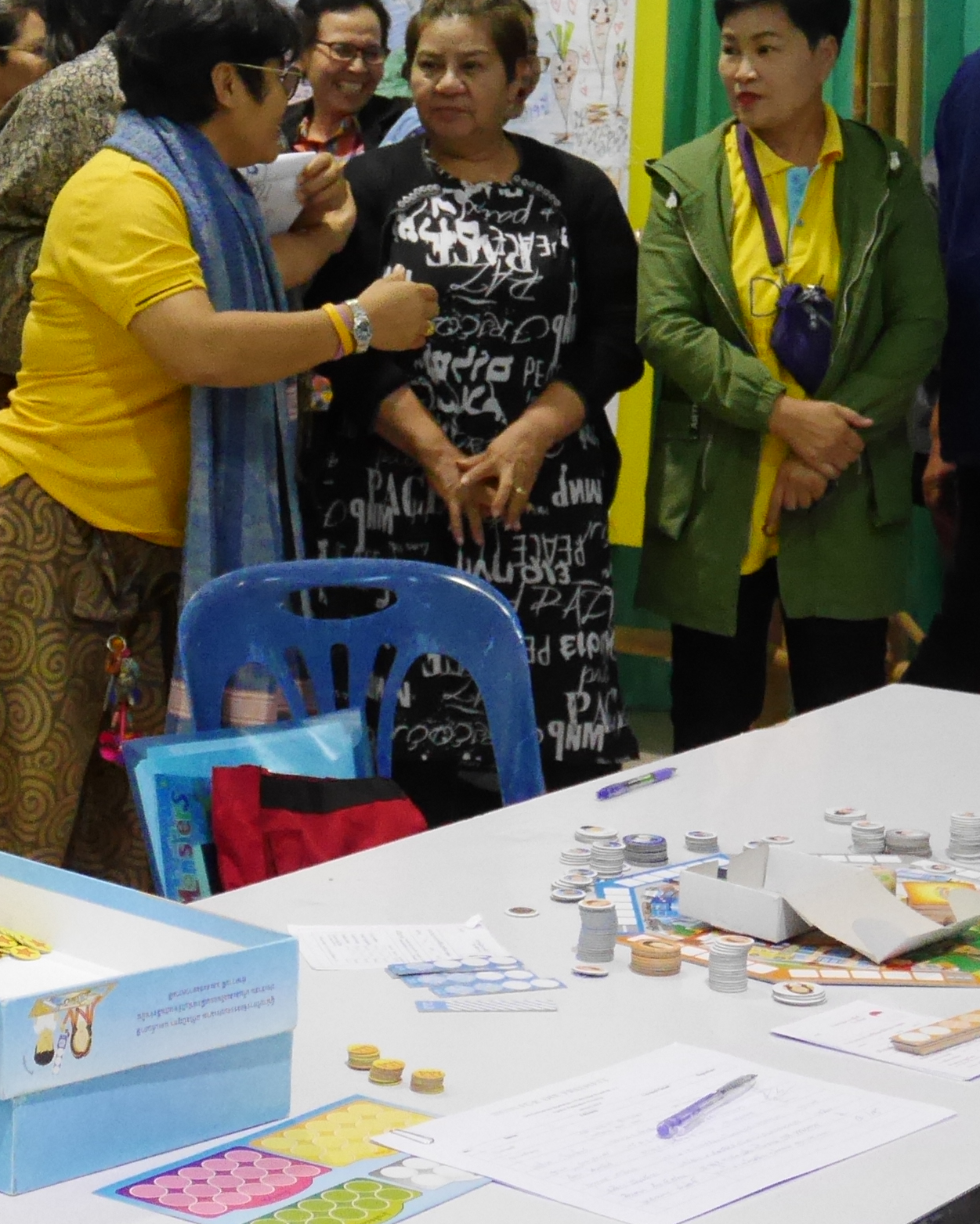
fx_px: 3118
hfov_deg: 17.6
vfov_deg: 22.1
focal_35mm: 86
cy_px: 373
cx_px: 133
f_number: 3.8
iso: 3200
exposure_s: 1/250
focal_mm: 15
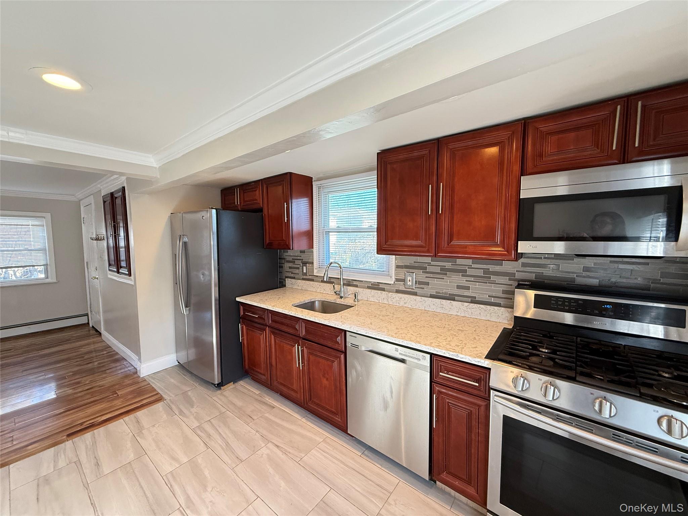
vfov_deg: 85.7
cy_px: 258
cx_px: 344
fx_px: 278
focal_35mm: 14
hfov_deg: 102.1
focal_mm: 2.22
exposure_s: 1/120
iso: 250
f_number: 2.2
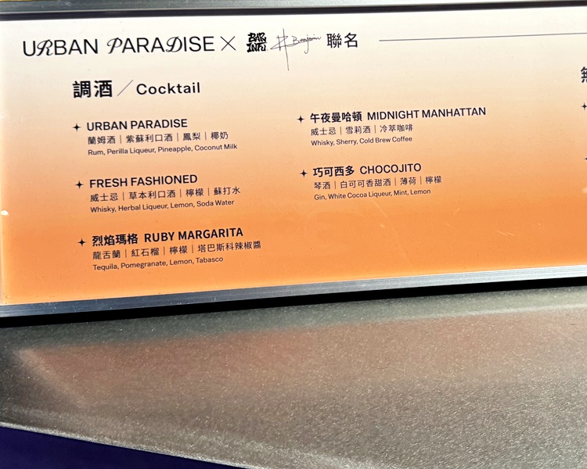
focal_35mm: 40
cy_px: 174
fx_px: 695
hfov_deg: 45.3
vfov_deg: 37.1
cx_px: 375
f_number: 1.78
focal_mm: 6.76
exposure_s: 1/107
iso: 200
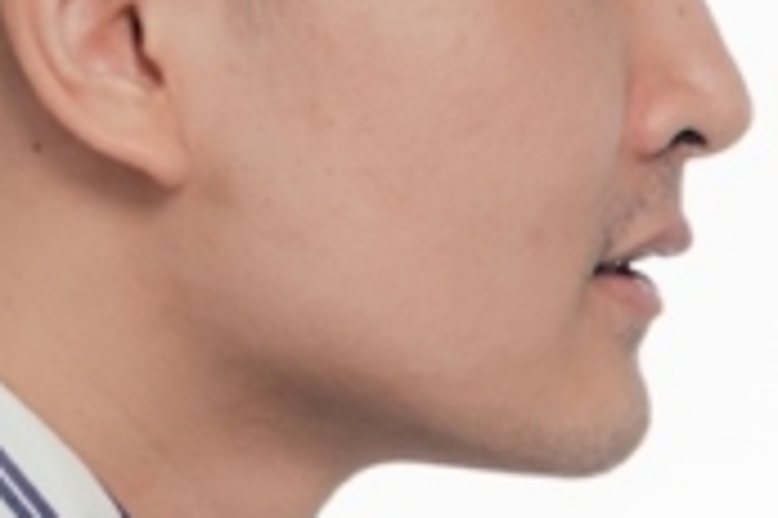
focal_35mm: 328
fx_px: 7082
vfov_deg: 4.2
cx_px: 1318
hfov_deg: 6.2
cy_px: 809
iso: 400
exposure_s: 1/250
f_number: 2
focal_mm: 55
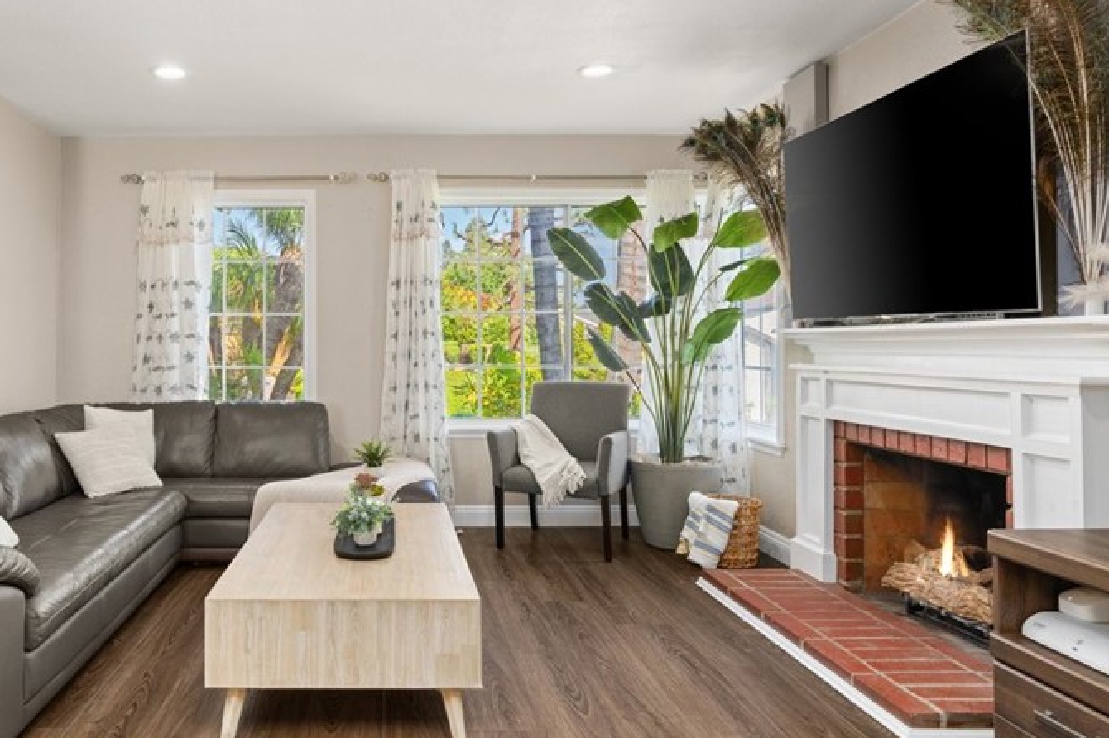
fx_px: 801
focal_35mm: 26
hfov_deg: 67.9
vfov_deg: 49.5
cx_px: 389
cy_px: 351
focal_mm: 17
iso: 400
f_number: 7.1
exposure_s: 1/1.25
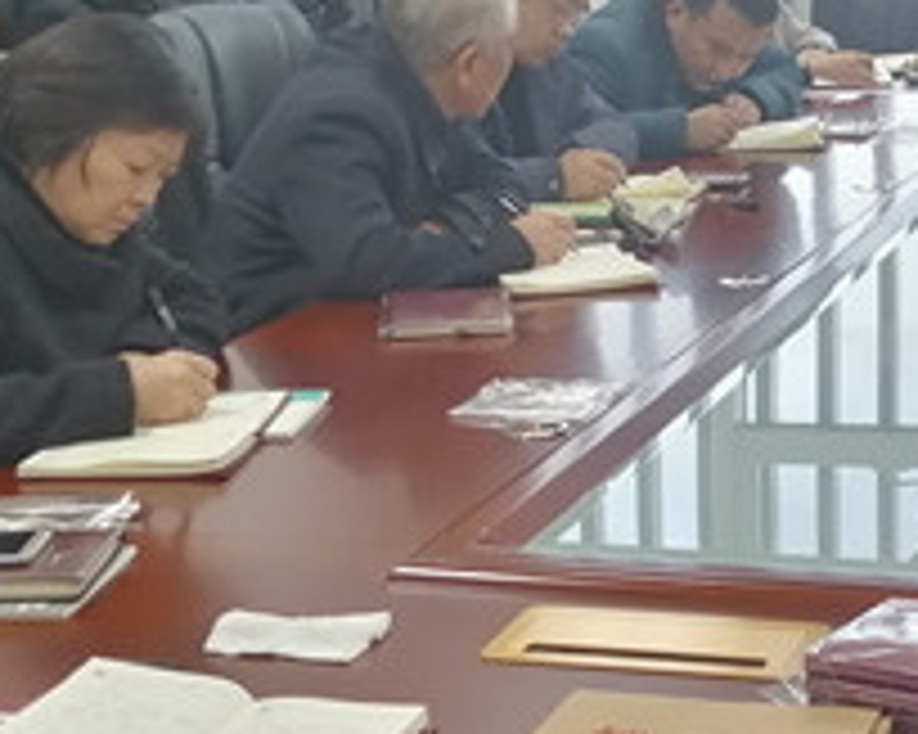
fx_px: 2363
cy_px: 340
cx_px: 756
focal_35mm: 87
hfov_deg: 21.7
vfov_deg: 17.6
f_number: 1.8
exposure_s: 1/33.3
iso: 200
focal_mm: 3.64
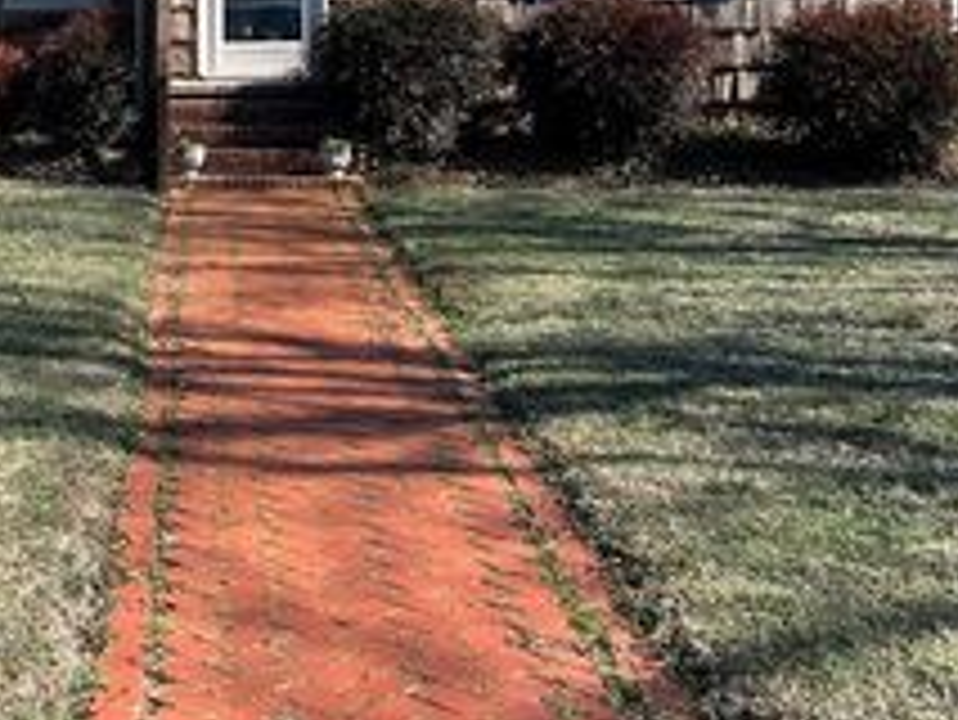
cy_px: 133
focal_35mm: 61
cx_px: 9
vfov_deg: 23.7
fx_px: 1689
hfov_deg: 29.6
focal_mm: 5.1
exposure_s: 1/1721
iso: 50
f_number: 1.6
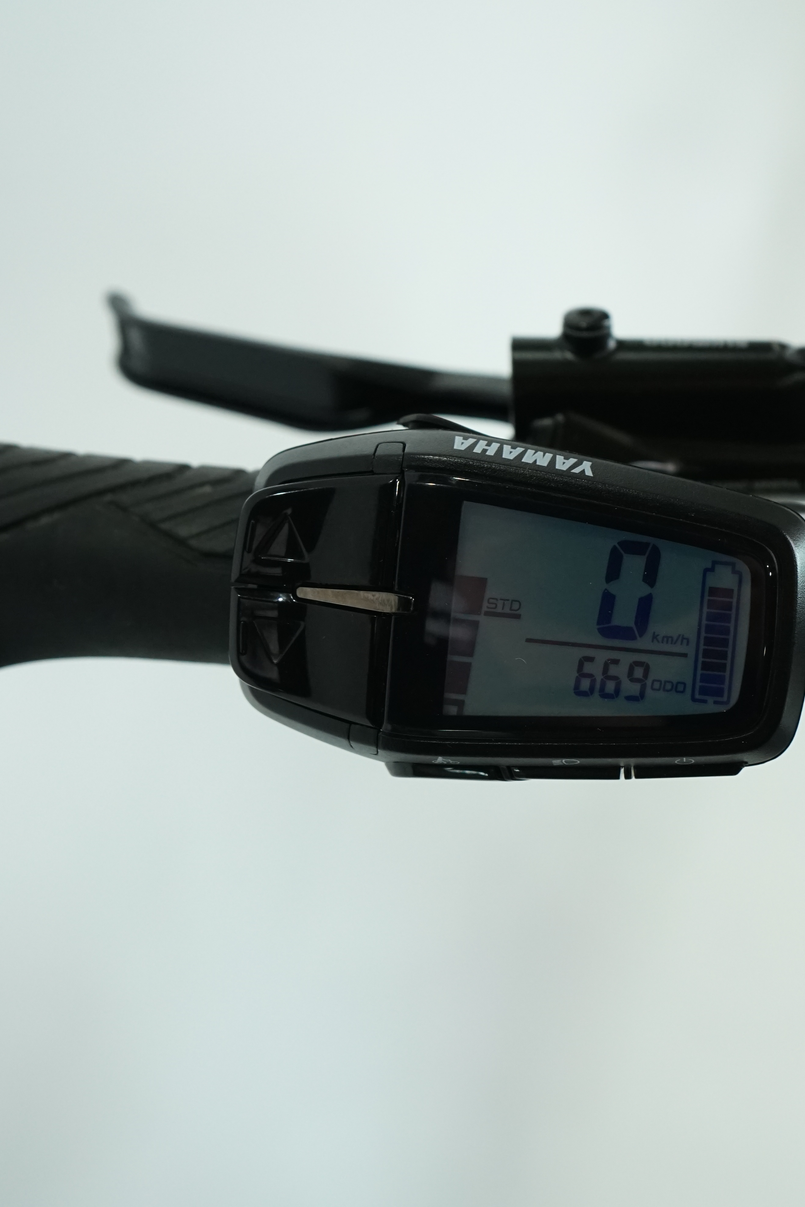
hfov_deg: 20.7
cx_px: 613
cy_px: 604
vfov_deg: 31.0
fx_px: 2180
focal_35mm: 65
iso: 1600
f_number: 5.6
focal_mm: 43
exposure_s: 1/200
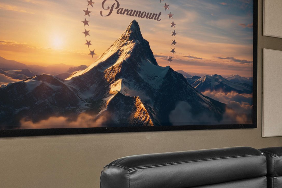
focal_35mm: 62
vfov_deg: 21.9
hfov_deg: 29.3
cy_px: 109
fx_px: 486
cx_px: 309
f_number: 8
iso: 200
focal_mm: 16
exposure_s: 2.5
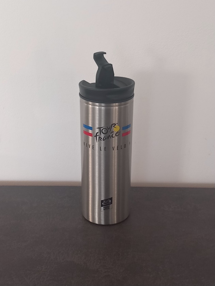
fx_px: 224
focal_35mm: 27
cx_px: 108
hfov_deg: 51.4
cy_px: 143
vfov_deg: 65.3
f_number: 1.8
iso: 200
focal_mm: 4
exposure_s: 1/50
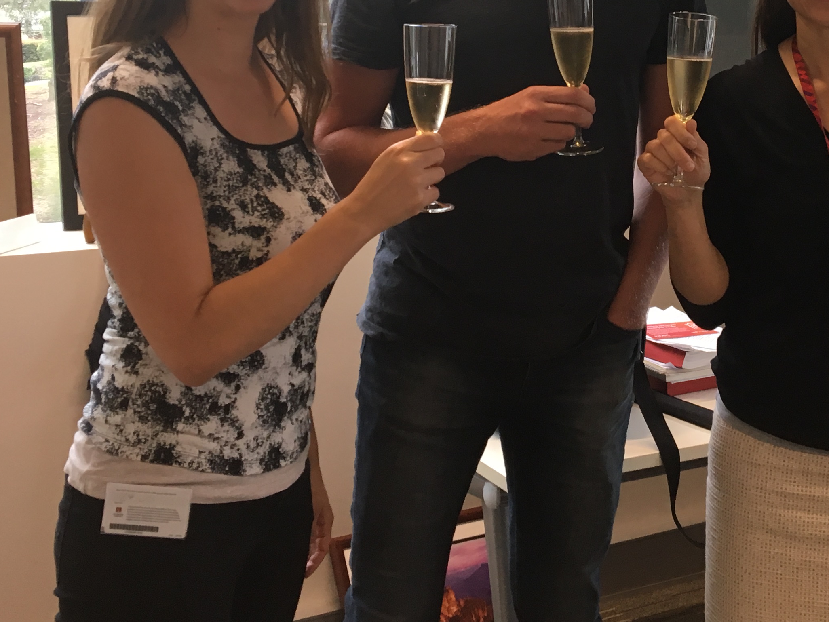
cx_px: 578
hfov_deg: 33.4
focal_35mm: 57
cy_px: 132
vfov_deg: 25.3
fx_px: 1365
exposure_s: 1/33
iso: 80
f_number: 2.2
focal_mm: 4.15
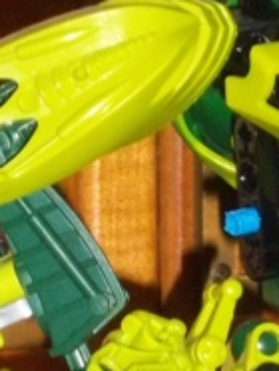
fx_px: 6197
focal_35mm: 578
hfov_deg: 2.6
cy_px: 349
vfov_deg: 3.4
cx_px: 207
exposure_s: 1/60
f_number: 5.9
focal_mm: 25.25
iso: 320
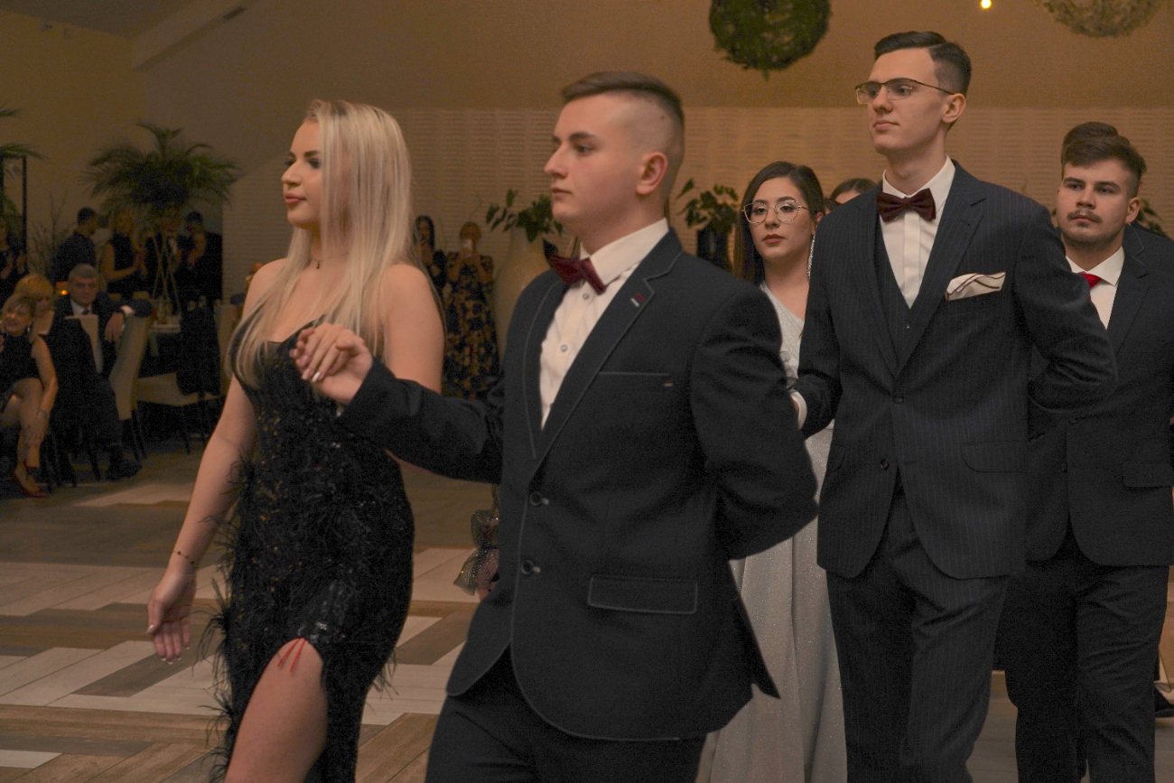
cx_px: 587
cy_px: 392
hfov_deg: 30.1
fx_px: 2185
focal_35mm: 67
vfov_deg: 20.3
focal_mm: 67
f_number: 5.6
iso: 500
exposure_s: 1/100
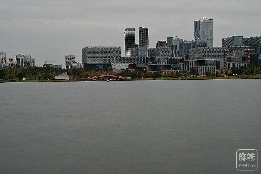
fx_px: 428
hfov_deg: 33.9
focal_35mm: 59
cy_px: 87
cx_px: 130
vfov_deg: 23.0
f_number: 11
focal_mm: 59
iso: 100
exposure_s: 5
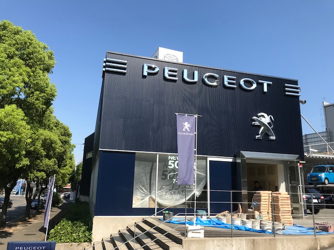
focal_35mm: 28
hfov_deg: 63.4
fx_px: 270
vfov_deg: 49.7
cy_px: 125
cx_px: 167
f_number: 1.8
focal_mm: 3.99
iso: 20
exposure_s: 1/1953
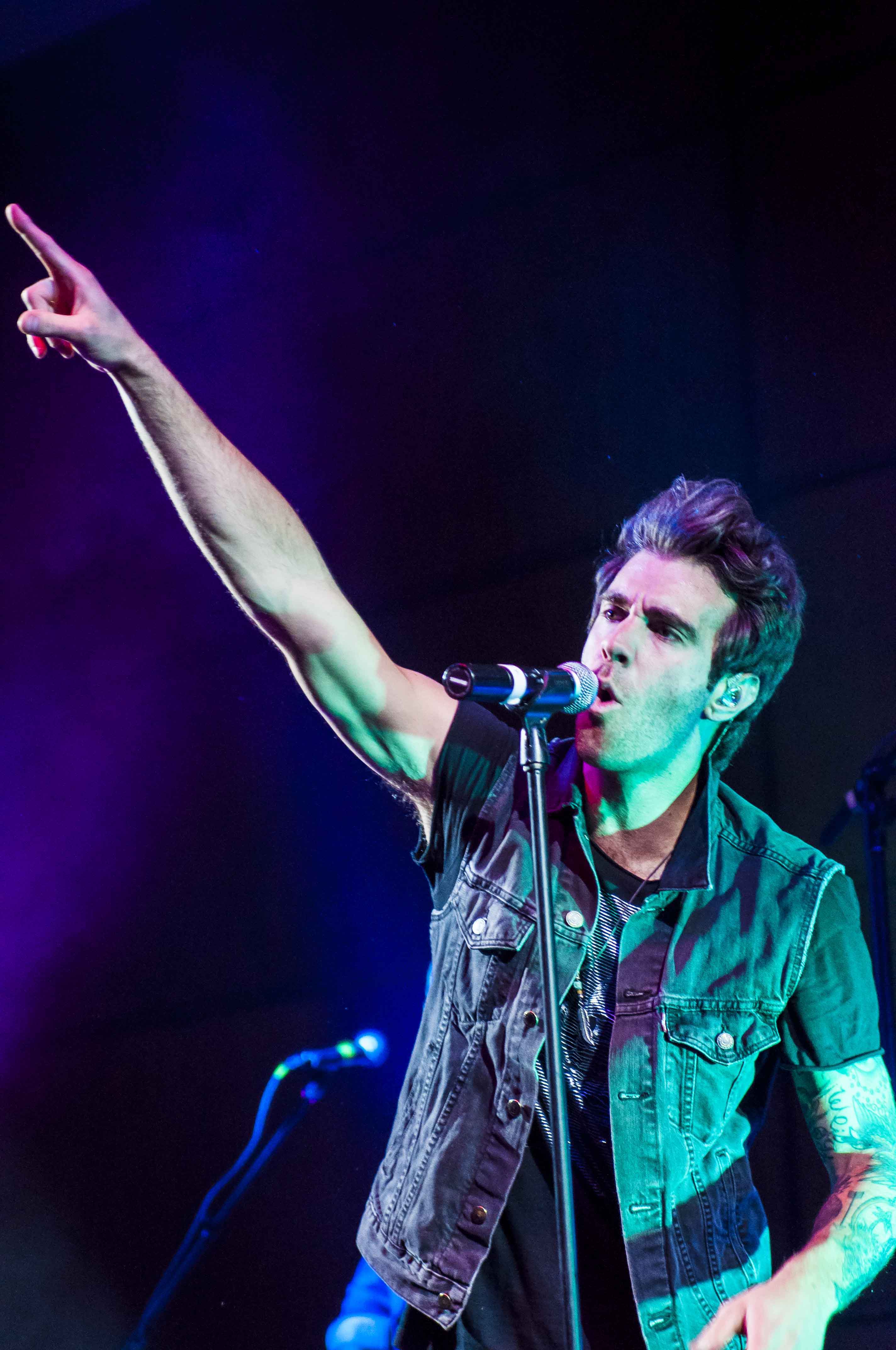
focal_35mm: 112
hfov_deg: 12.1
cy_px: 675
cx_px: 448
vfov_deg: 18.2
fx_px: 4211
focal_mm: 75
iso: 2500
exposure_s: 1/320
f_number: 2.8
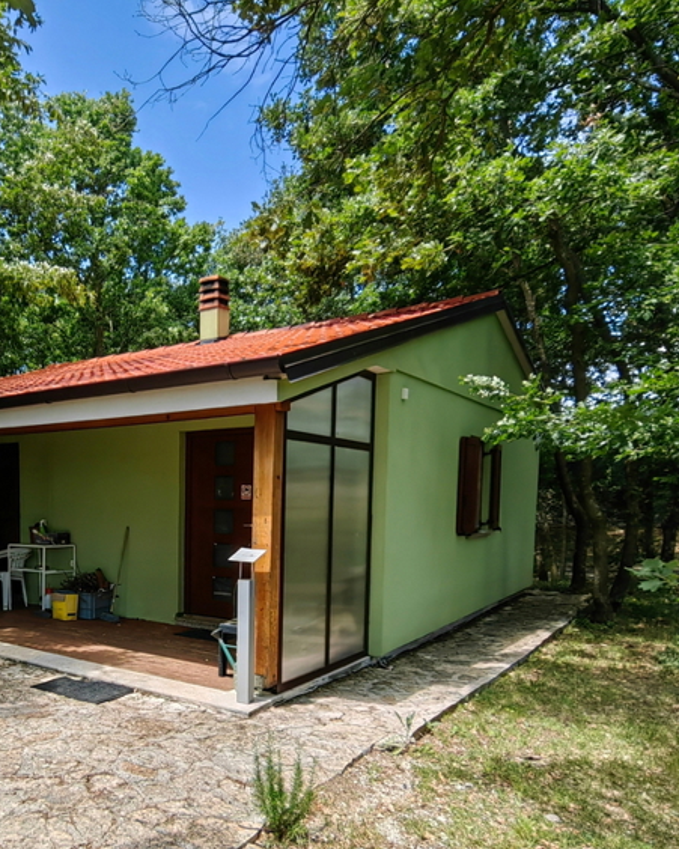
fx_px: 678
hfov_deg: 49.7
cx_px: 125
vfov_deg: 62.8
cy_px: 552
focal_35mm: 27
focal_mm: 1.76
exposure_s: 1/835
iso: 50
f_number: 2.2
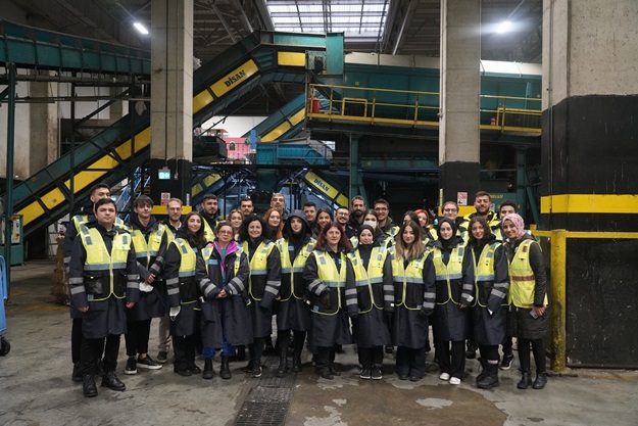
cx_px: 319
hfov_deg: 61.9
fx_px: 532
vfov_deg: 43.6
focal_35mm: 30
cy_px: 213
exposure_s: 1/160
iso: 8000
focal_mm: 30
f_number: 4
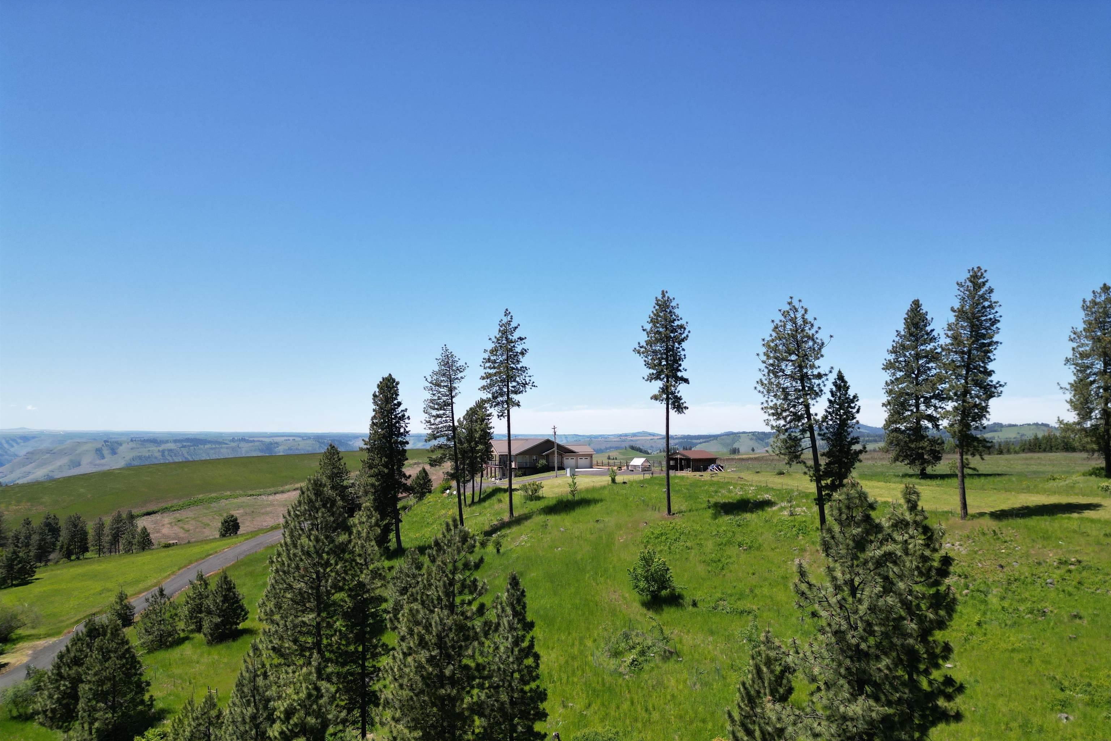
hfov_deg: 71.5
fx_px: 772
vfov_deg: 51.2
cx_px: 556
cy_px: 416
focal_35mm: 25
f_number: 1.7
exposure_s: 1/2500
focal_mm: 6.72
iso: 120
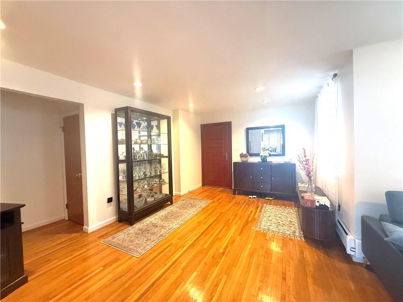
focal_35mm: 14
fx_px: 163
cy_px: 151
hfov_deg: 102.1
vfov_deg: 85.7
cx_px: 202
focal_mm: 2.22
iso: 640
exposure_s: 1/60
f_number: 2.2
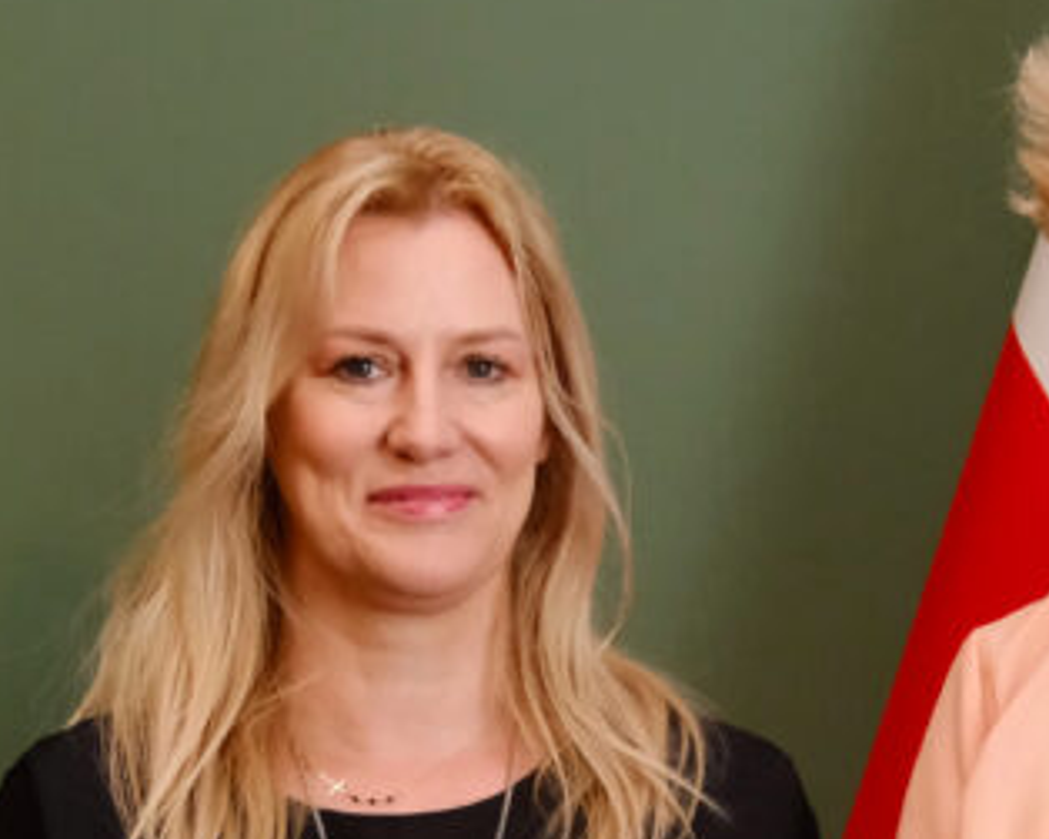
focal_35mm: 133
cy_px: 866
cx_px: 825
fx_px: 4128
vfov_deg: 11.5
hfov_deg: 14.4
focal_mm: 30.7
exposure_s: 1/160
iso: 2500
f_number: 4
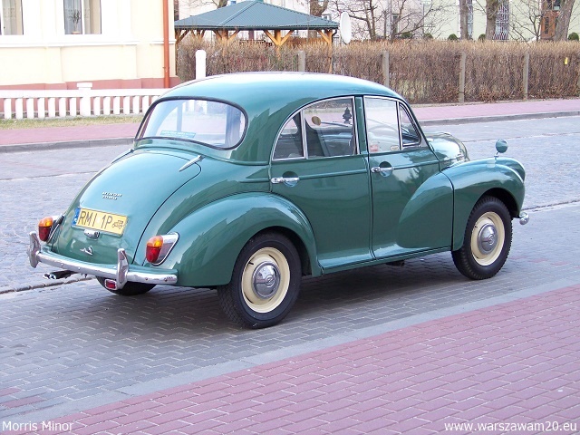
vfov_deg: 22.6
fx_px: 1089
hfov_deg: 29.8
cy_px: 218
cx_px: 290
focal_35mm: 65
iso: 200
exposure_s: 1/100
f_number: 3.2
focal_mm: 13.2
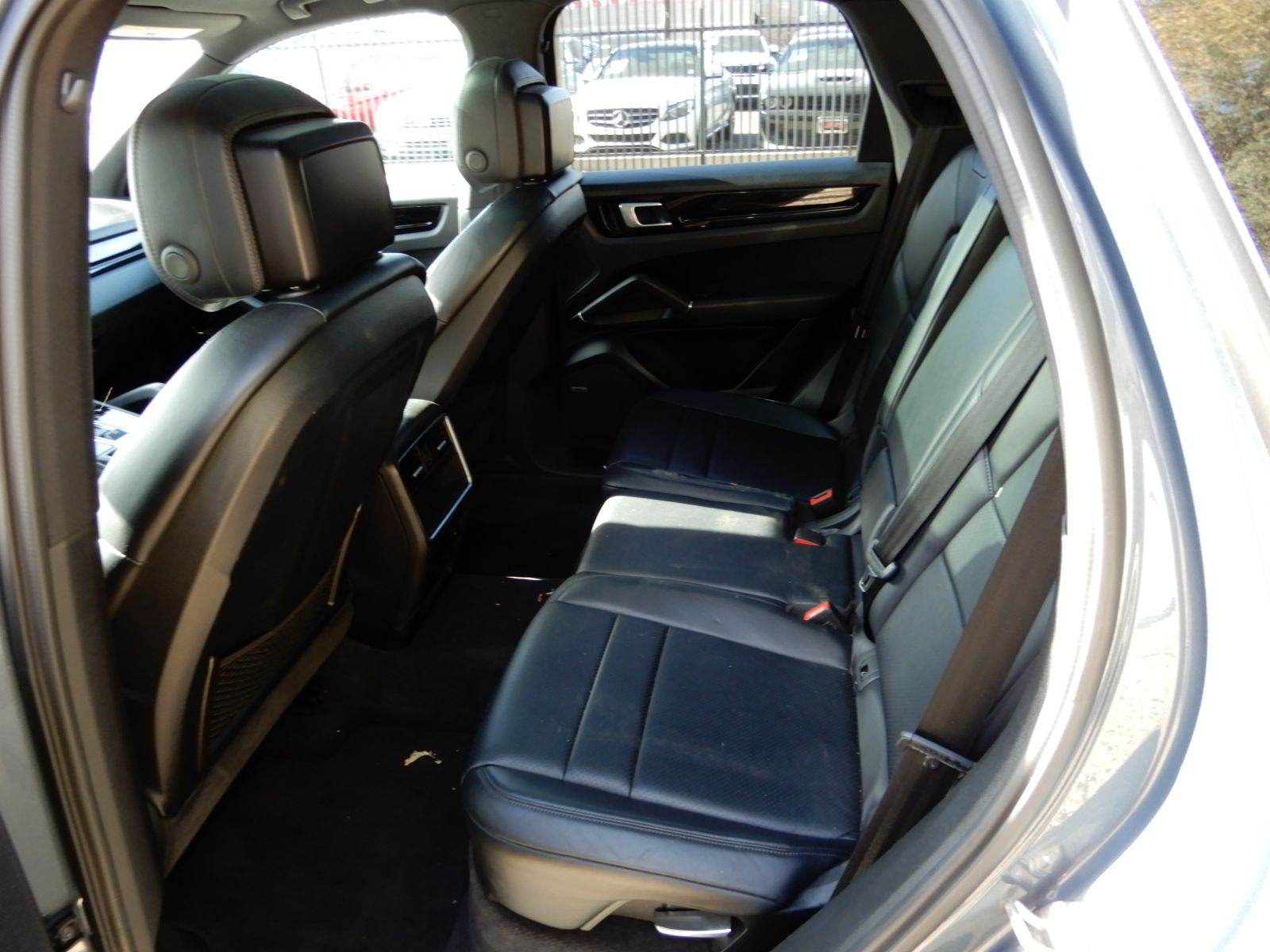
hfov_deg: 71.6
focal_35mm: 24
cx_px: 635
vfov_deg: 56.8
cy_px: 476
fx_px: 881
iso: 160
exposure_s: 1/30
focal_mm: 4.3
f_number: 3.4
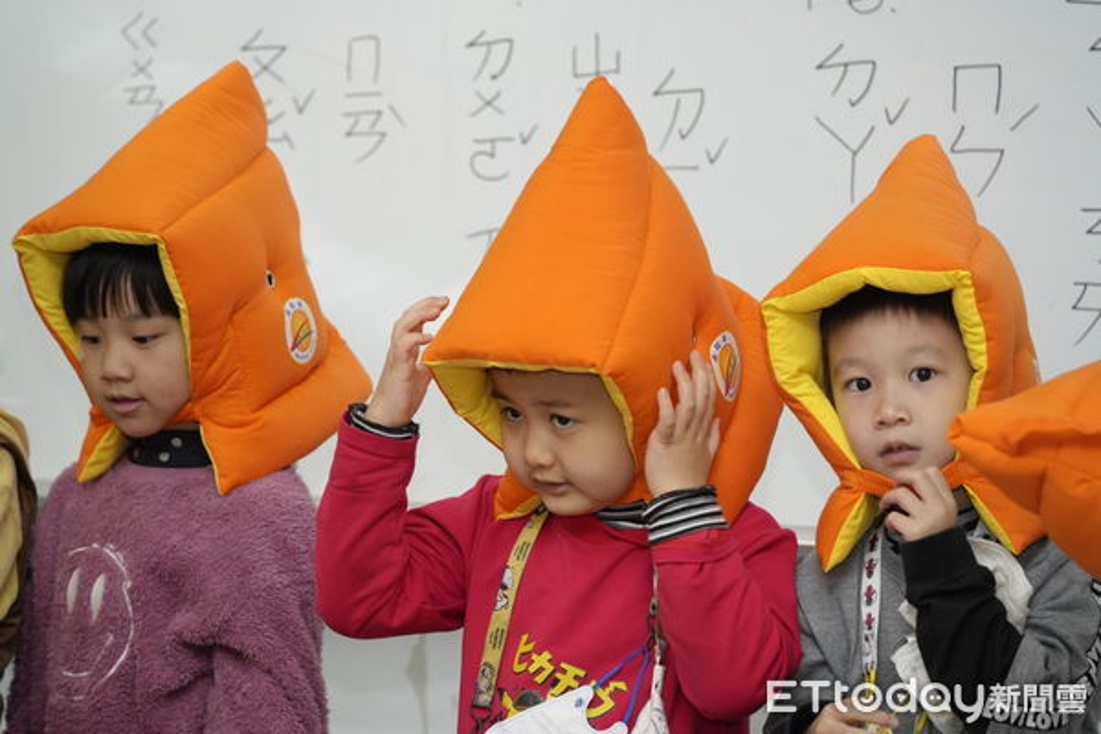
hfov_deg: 12.5
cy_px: 367
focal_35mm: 165
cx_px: 550
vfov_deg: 8.3
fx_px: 5046
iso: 1600
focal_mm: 165
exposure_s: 1/200
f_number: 5.6
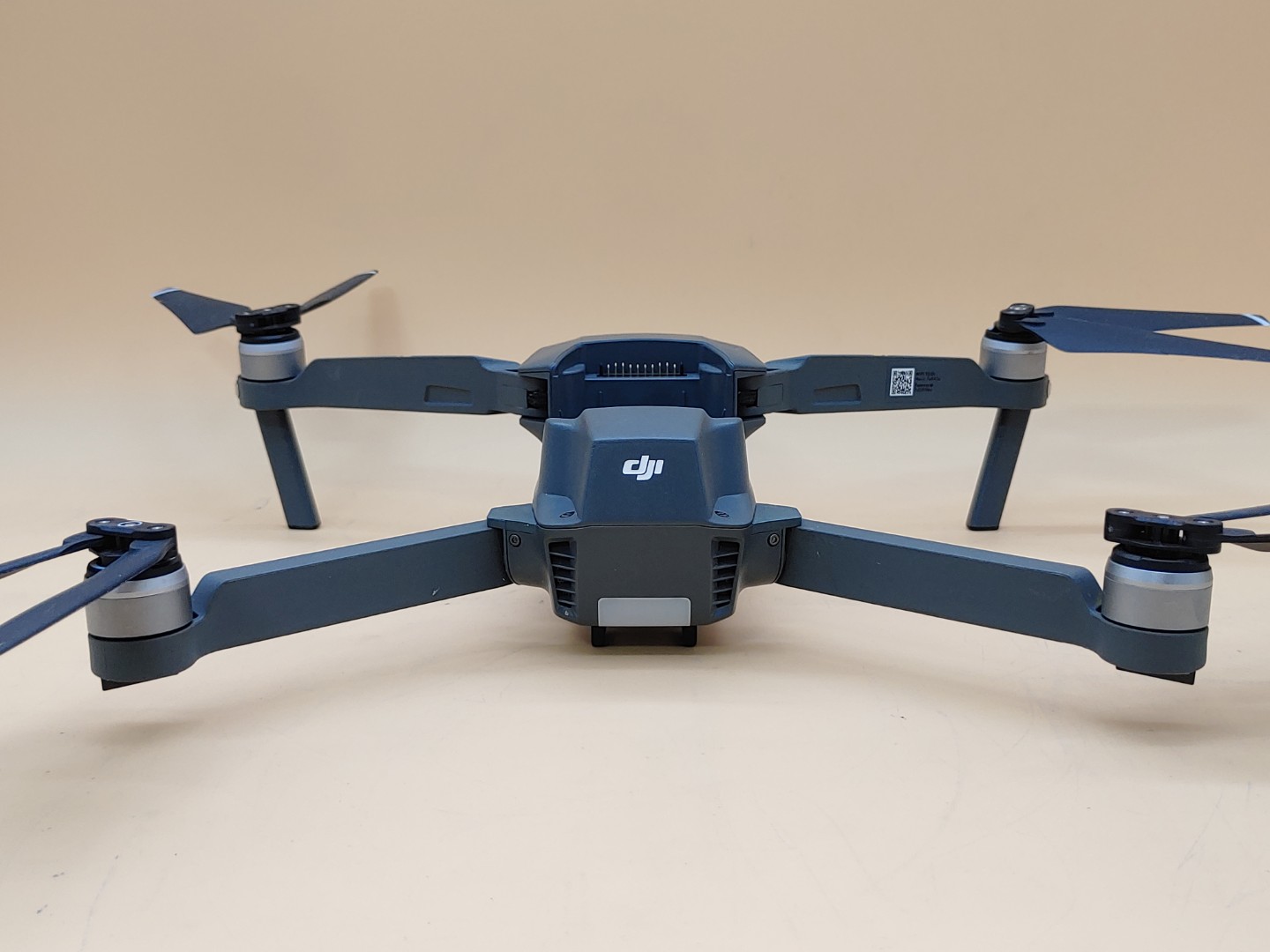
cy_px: 476
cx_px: 635
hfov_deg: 47.9
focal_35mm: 39
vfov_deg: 36.8
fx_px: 1431
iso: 50
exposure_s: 1/71
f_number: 1.8
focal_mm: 4.36
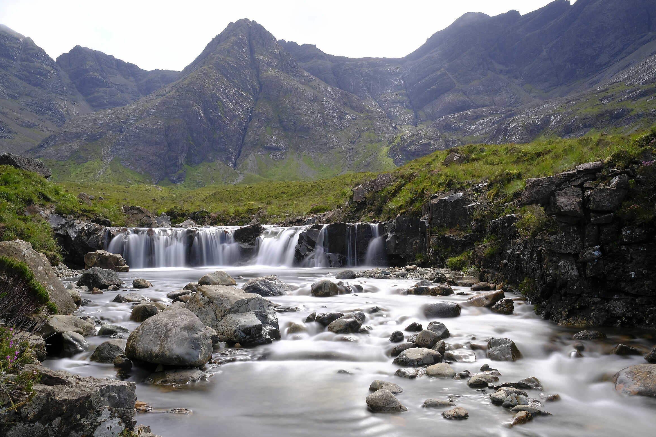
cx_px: 331
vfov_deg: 36.9
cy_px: 223
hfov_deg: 53.1
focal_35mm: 36
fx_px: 656
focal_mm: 23
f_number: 16
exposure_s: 20
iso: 200
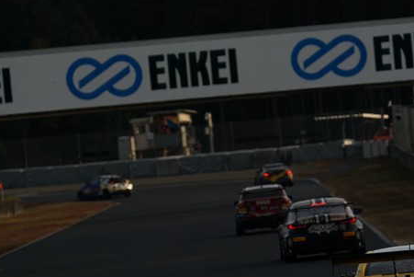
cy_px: 158
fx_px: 5084
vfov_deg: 3.1
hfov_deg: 4.7
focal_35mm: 442
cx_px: 234
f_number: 6.3
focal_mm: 277
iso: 200
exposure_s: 1/1000
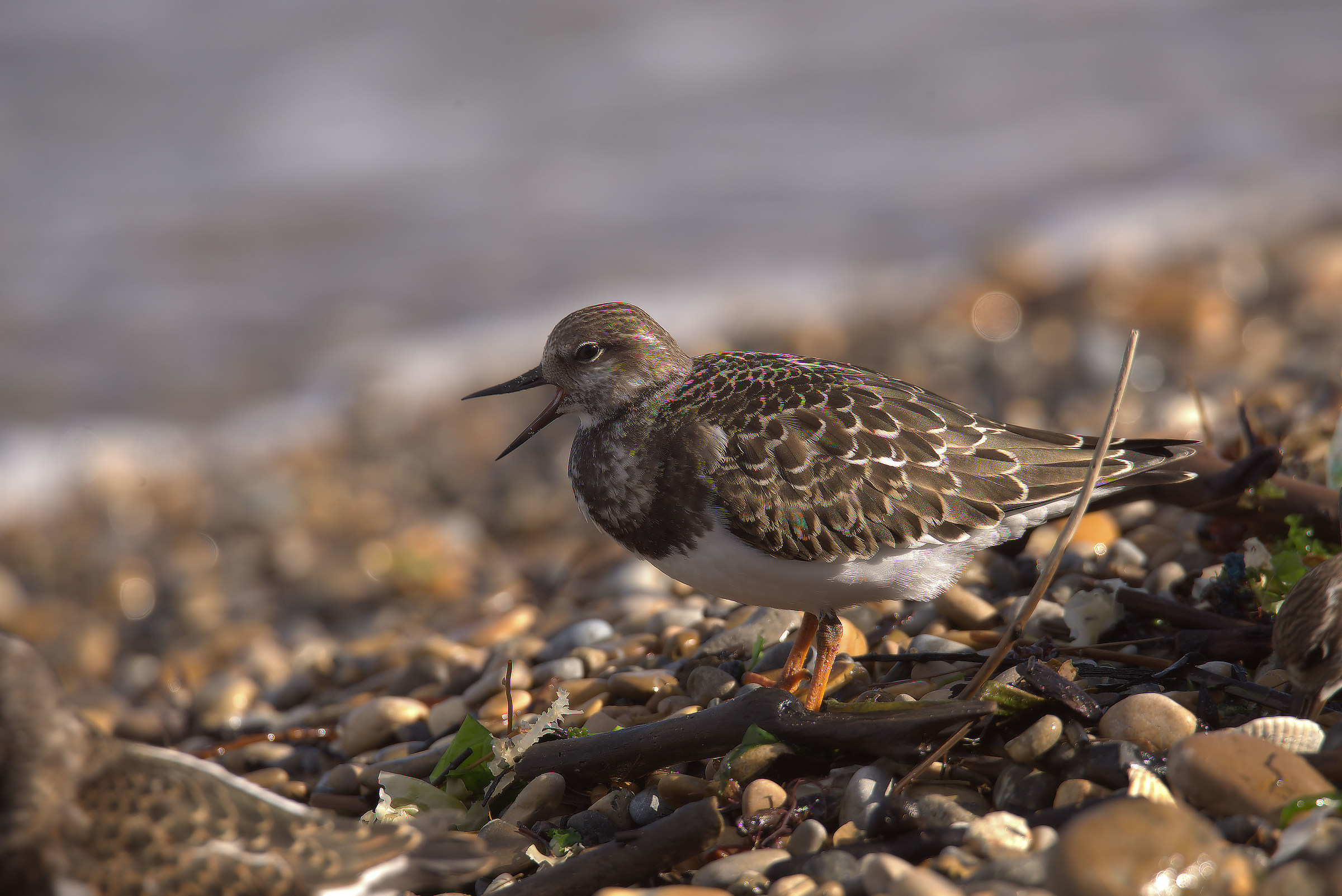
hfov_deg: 3.4
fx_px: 22374
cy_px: 448
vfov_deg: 2.3
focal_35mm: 600
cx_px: 671
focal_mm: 600
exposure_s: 1/400
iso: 250
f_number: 8
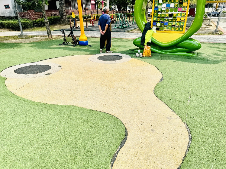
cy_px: 84
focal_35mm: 24
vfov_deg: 56.8
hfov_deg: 71.6
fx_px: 157
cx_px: 113
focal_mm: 6.86
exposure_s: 1/3597
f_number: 1.78
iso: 80
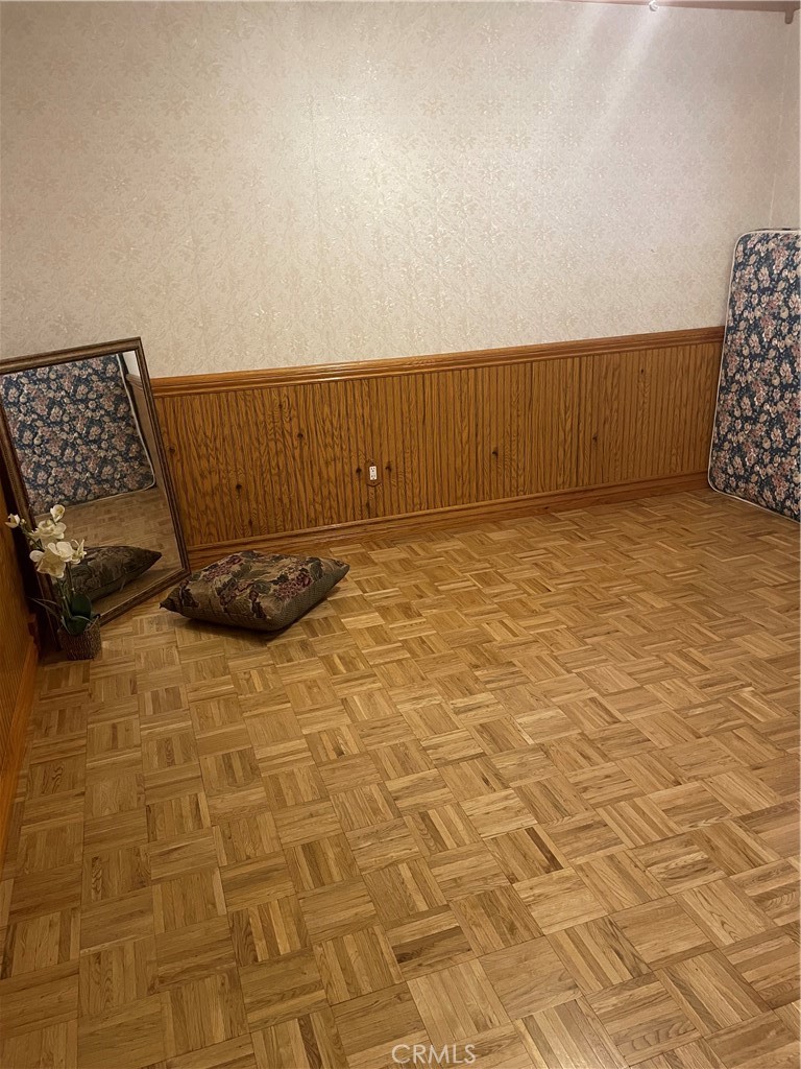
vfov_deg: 67.3
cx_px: 400
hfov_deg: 53.1
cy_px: 534
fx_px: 802
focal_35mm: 26
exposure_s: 1/60
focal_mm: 4.2
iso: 400
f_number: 1.6
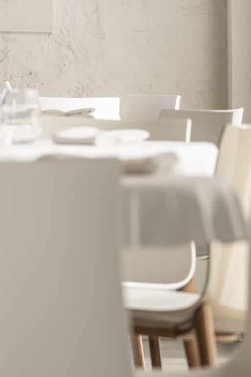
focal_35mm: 438
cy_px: -105
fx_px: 4585
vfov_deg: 4.7
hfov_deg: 3.1
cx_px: -101
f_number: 5.6
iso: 200
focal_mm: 131
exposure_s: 1/200
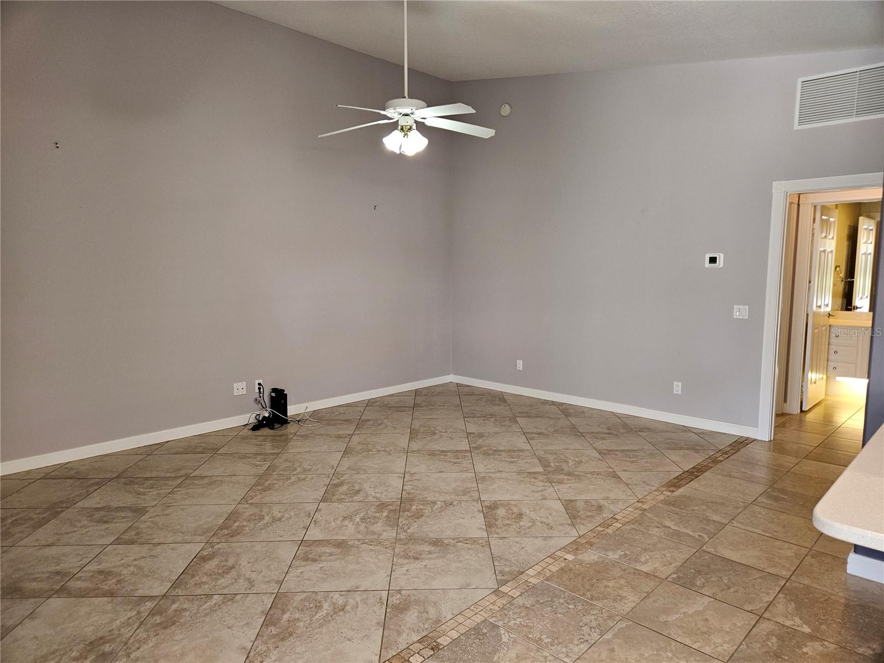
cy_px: 332
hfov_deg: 73.9
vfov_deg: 58.9
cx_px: 442
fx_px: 587
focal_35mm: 23
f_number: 1.8
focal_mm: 5.4
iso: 200
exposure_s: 1/120
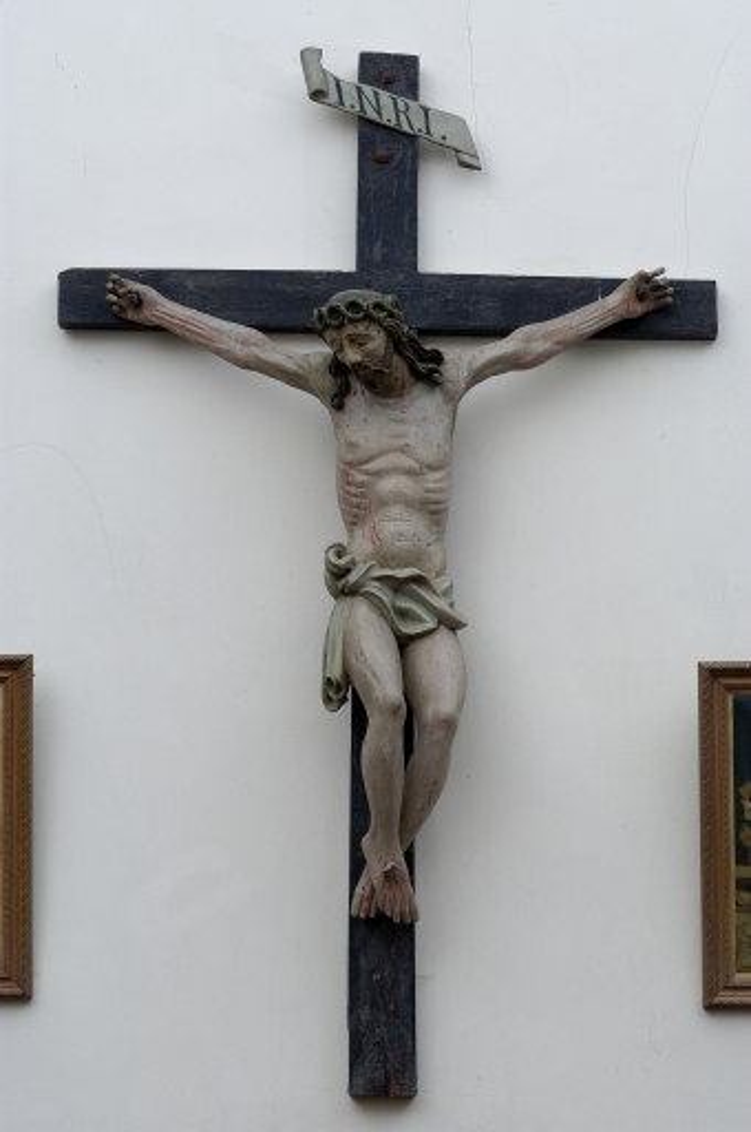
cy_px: 566
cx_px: 376
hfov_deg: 14.7
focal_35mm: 93
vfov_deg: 21.9
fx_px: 2918
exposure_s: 1/60
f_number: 11
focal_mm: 62
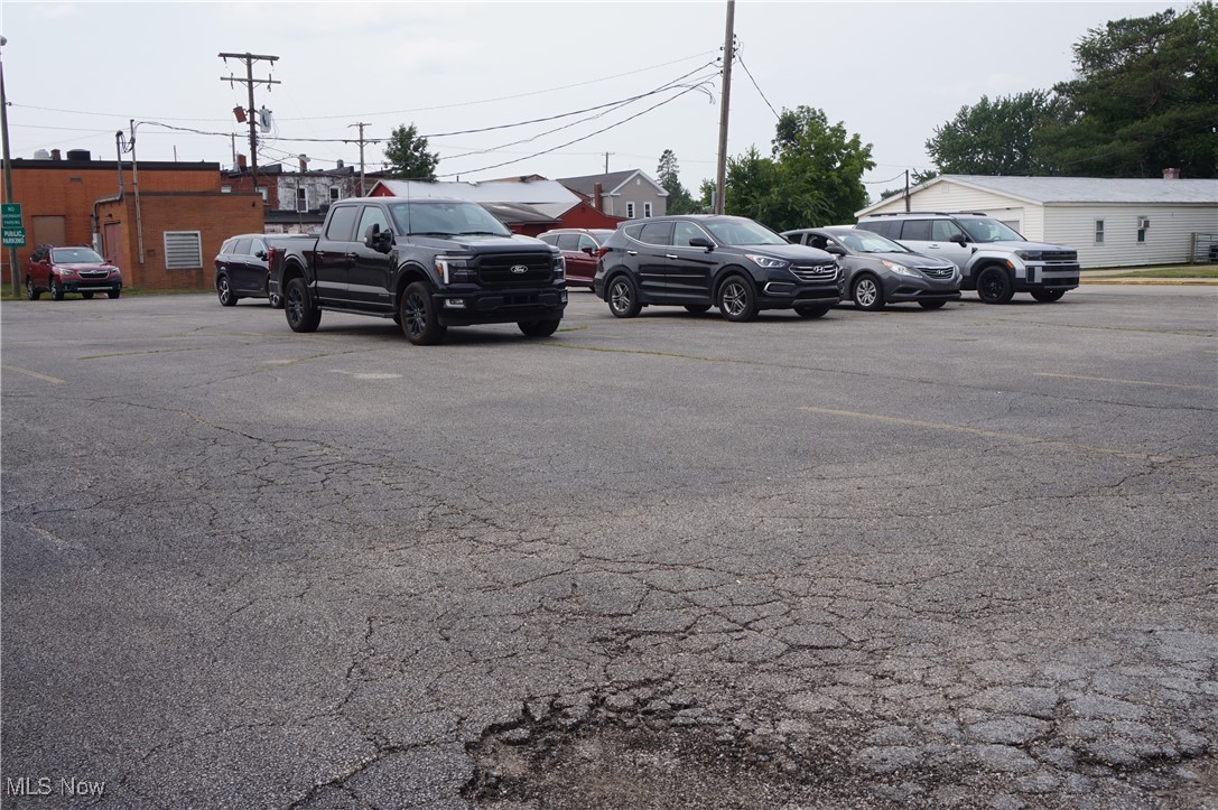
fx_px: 1217
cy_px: 405
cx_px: 609
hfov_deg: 53.2
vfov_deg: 36.8
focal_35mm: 36
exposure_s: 1/80
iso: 100
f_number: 13
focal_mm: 24
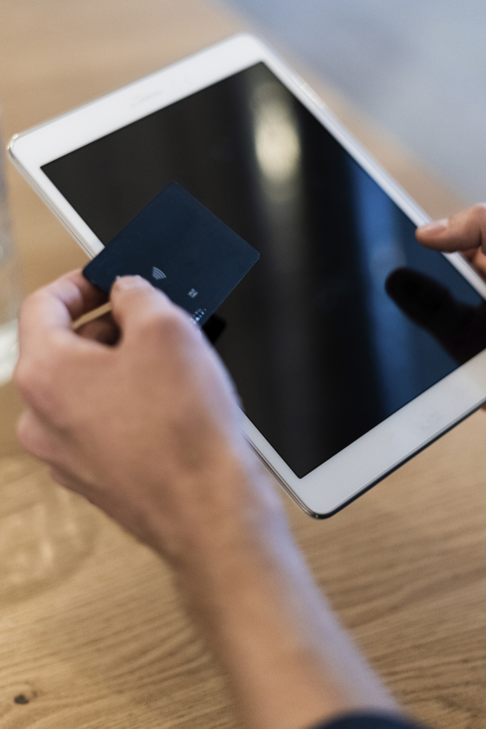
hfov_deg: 27.0
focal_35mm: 50
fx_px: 1012
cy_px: 364
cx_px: 243
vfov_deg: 39.6
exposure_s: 1/160
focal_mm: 50
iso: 2000
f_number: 1.8
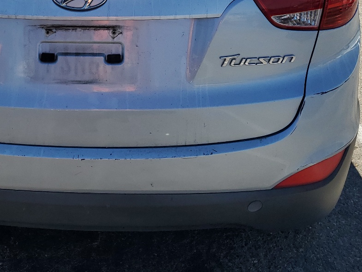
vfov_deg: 26.0
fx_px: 554
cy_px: -4
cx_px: 89
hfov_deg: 35.3
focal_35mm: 53
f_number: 1.5
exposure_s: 1/2500
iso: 50
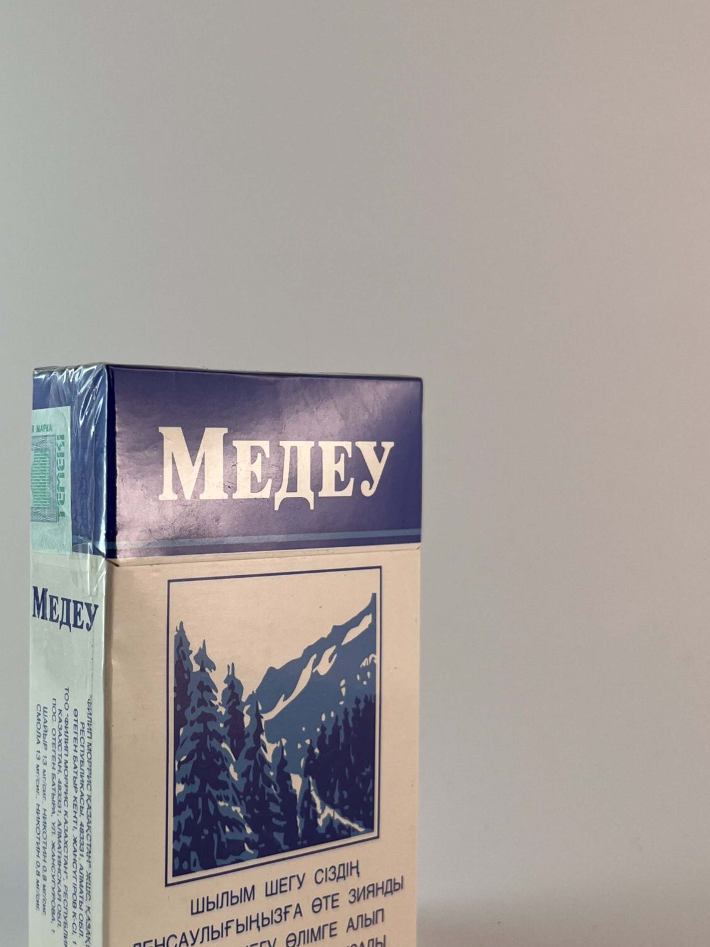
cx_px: 207
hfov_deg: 32.5
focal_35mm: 44
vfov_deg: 42.9
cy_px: 464
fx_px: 1203
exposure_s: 1/422
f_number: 1.6
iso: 50
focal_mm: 5.1
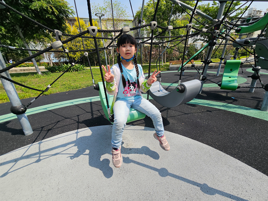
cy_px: 100
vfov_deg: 89.9
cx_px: 134
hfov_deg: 106.2
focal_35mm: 13
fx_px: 101
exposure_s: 1/2000
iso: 50
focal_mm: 2.2
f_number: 2.2
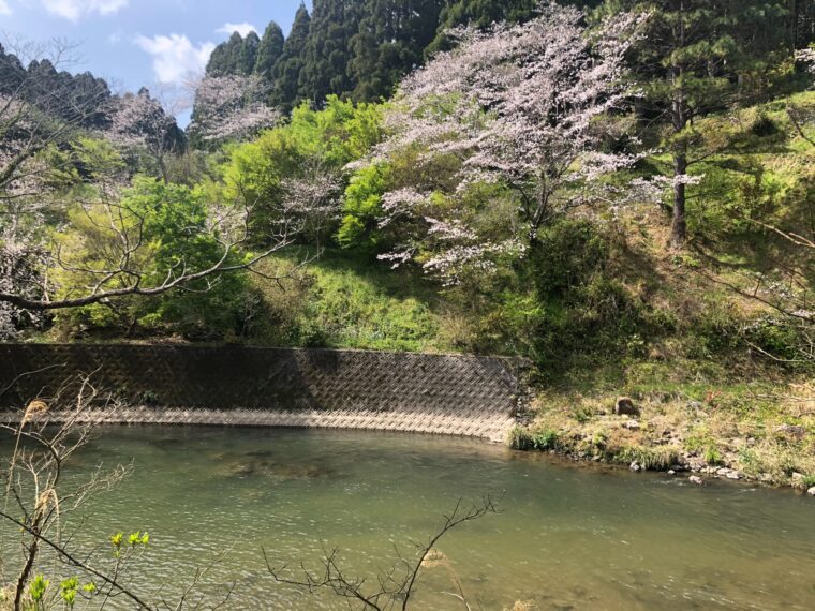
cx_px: 408
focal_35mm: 28
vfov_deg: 49.7
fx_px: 659
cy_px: 306
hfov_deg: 63.4
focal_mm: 4
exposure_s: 1/747
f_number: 1.8
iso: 20
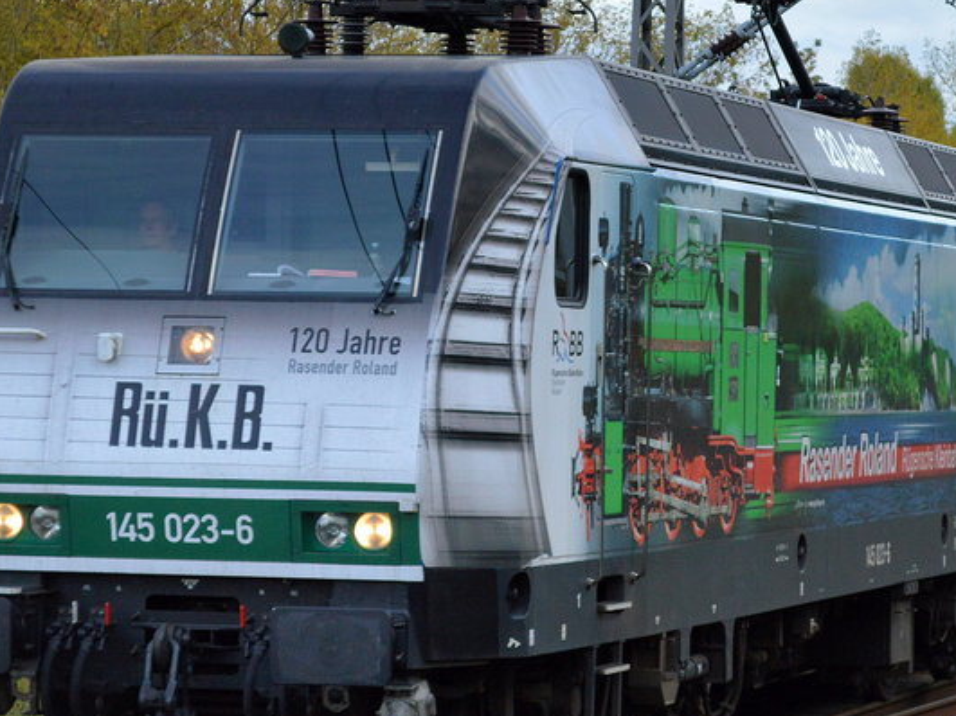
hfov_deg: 11.0
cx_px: 526
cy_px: 323
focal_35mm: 179
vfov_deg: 8.3
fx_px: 4945
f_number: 5.6
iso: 560
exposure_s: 1/500
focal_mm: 55
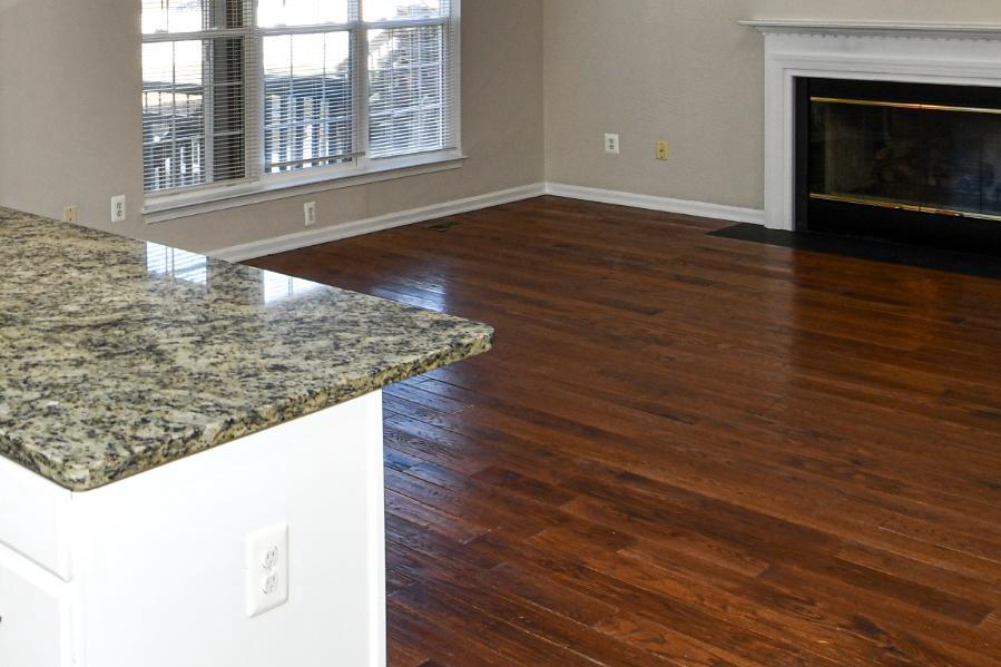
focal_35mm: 41
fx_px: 1140
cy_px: 27
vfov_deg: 30.7
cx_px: -18
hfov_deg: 40.9
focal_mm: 12
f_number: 5
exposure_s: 1/100
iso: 200
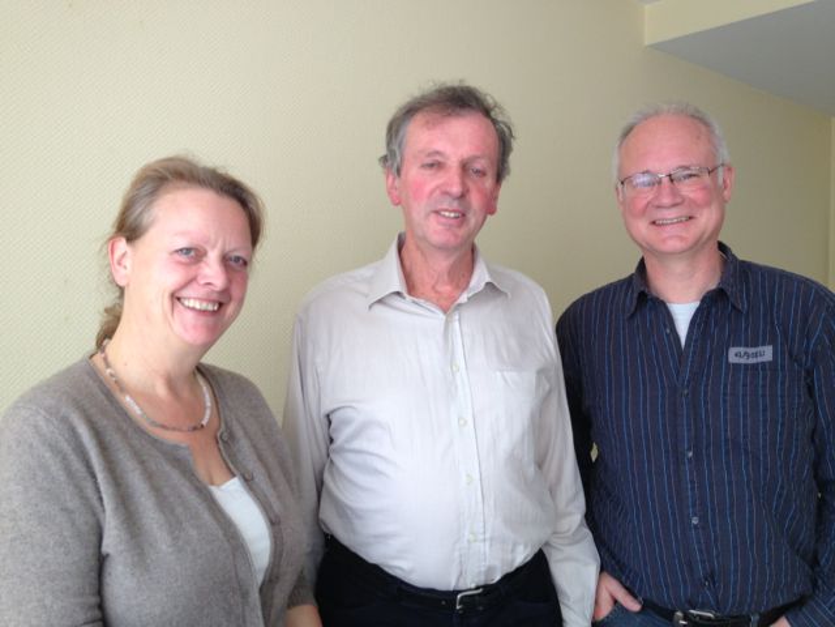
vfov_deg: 40.7
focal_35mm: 35
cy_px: 314
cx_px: 418
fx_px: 844
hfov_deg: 52.6
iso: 64
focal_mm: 4.28
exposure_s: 1/120
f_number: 2.4
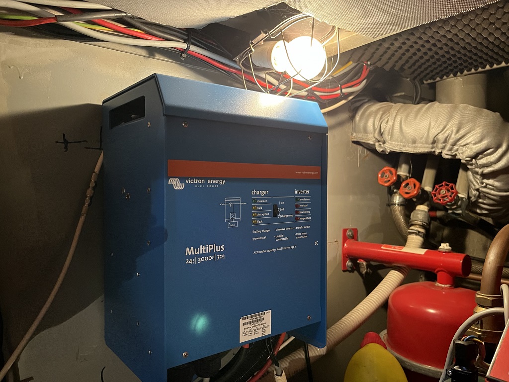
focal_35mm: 26
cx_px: 254
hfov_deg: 67.3
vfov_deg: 53.1
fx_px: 382
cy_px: 191
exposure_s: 1/39
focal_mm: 5.1
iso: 640
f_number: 1.6
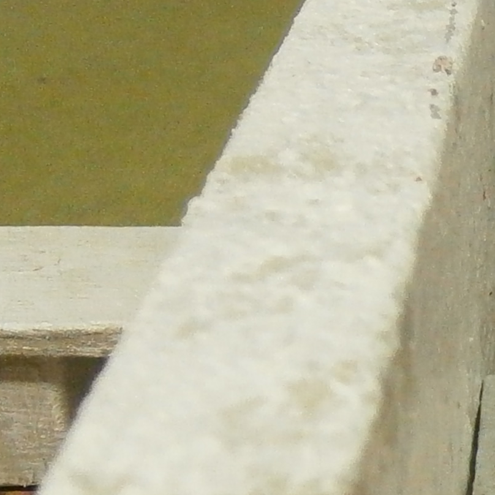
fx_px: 1974
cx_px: 1011
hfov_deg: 12.5
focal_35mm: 122
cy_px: 600
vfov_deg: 13.9
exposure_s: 1/80
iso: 400
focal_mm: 4.7
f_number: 2.8
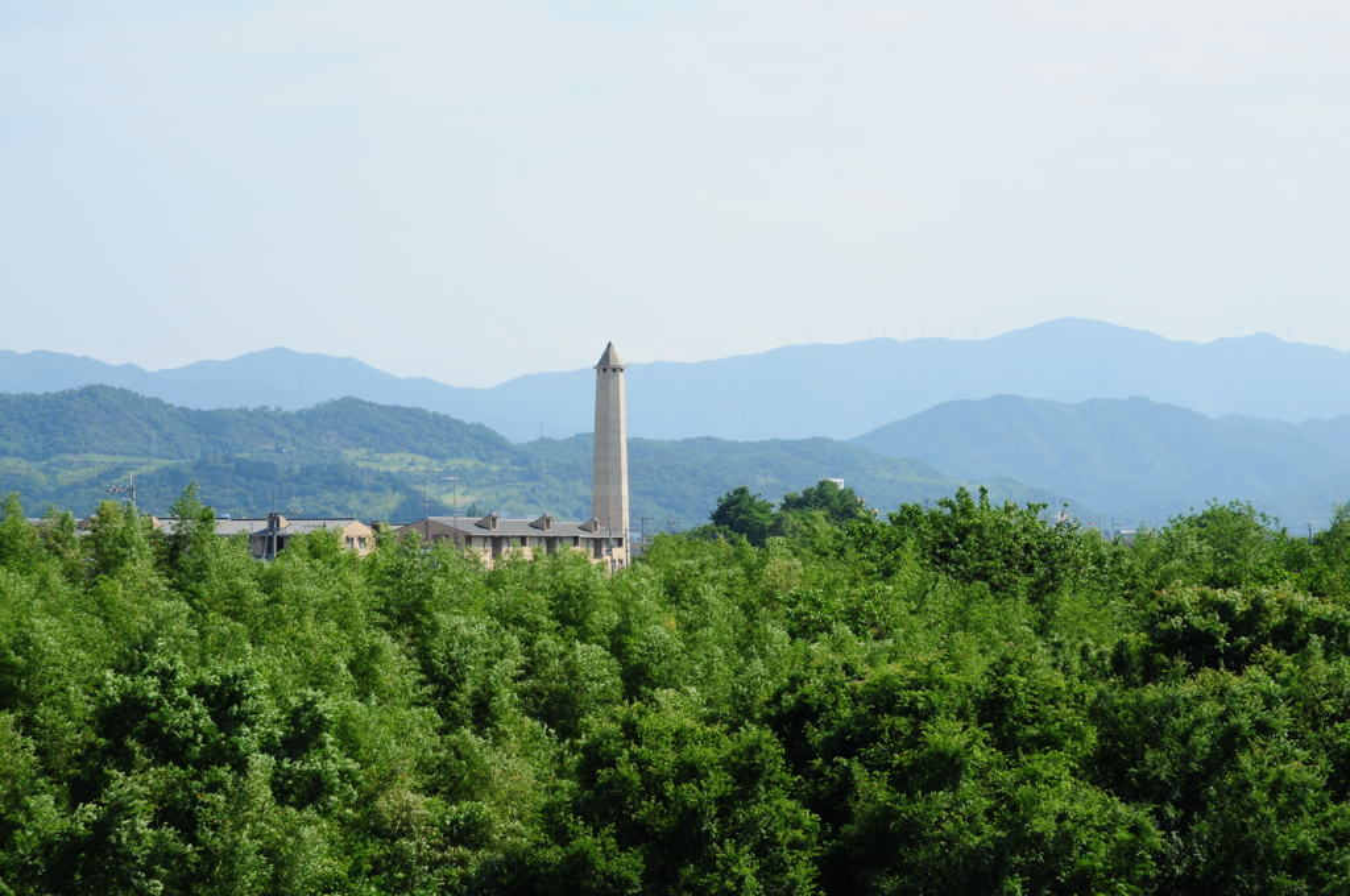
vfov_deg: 13.0
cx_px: 675
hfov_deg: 19.5
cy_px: 448
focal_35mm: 105
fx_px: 3932
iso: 200
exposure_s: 1/160
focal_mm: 70
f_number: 13
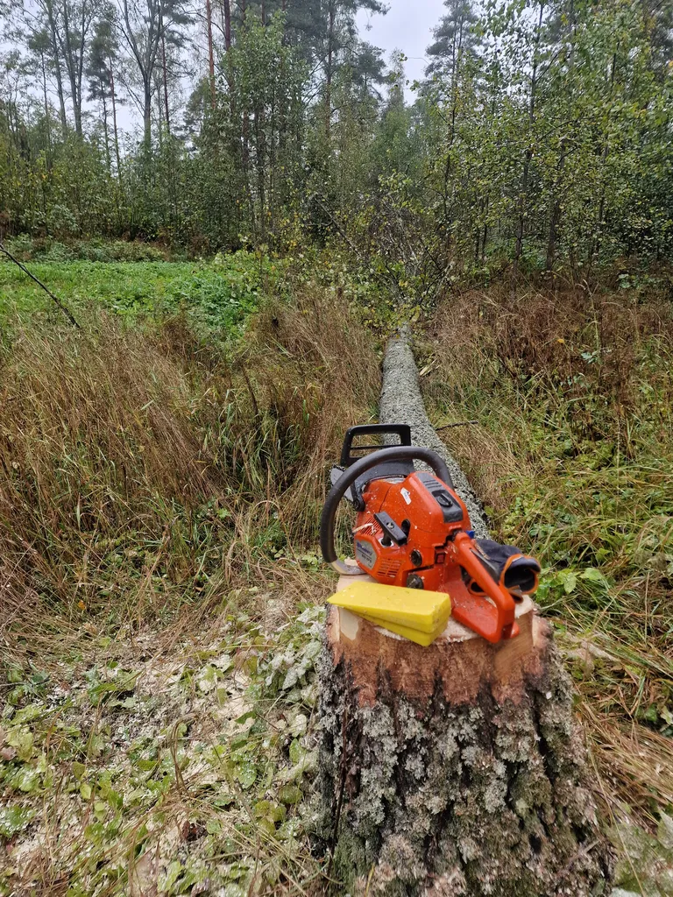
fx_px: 596
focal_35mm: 23
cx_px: 336
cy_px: 448
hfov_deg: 58.9
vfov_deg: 73.9
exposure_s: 1/180
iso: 50
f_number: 1.8
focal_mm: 6.4
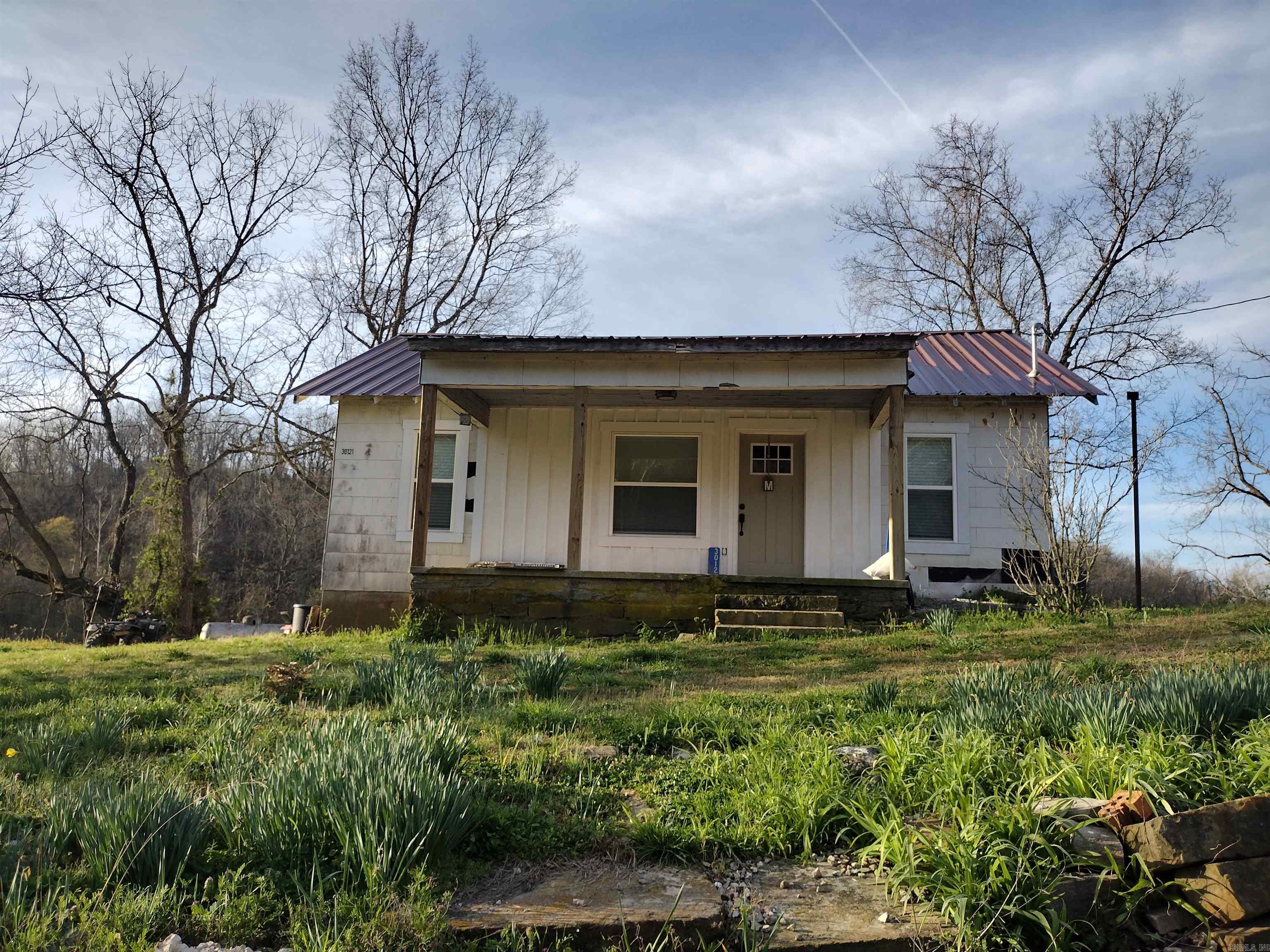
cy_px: 476
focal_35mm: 27
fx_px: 991
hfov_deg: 65.3
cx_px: 635
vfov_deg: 51.4
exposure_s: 1/1380
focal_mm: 4.71
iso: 100
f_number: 1.7
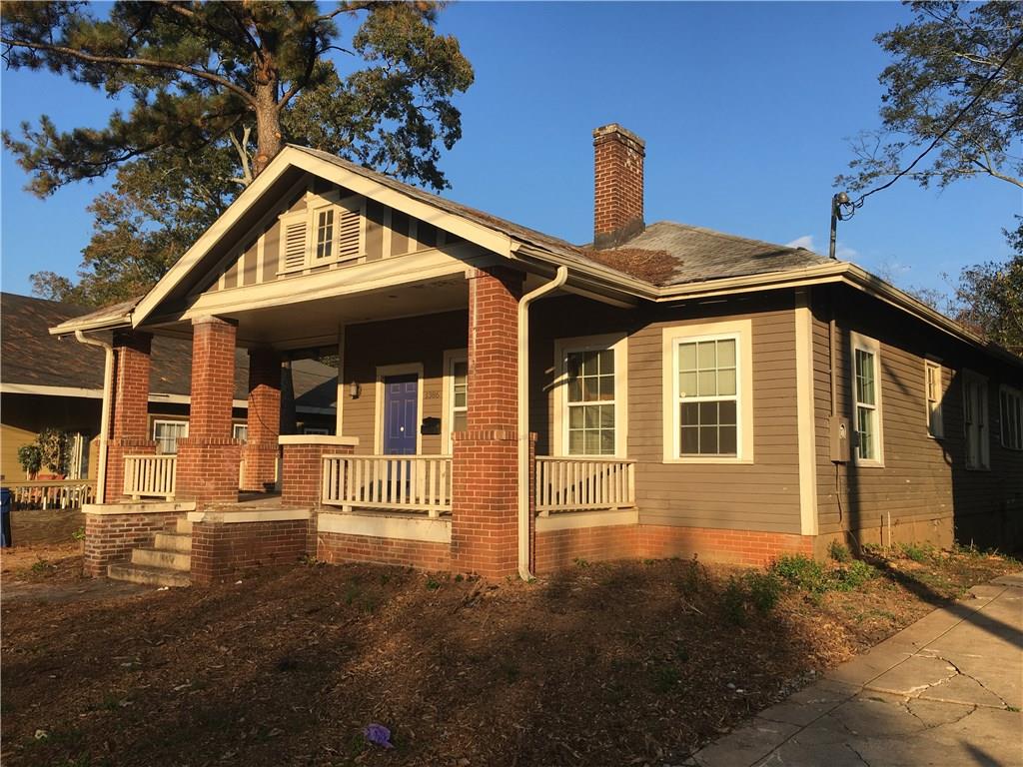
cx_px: 512
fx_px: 857
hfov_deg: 61.7
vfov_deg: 48.2
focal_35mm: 29
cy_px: 384
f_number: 2.2
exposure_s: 1/1115
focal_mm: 4.15
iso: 25
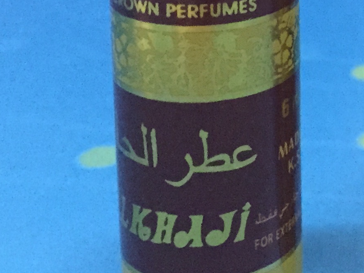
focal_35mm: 107
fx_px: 1125
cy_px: -137
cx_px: 492
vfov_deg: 13.1
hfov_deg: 17.1
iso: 400
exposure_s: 1/17
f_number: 2.2
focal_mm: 4.15
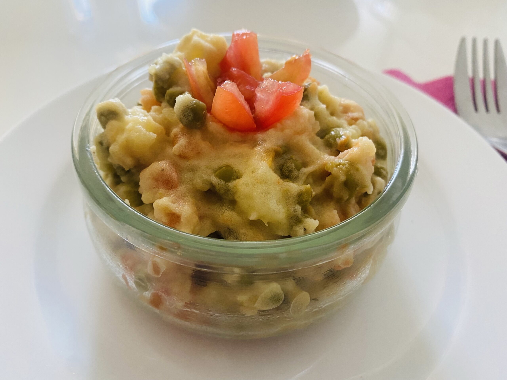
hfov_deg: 67.3
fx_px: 381
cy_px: 190
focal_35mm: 26
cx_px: 254
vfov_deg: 53.1
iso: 160
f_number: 1.8
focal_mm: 4.25
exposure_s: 1/60
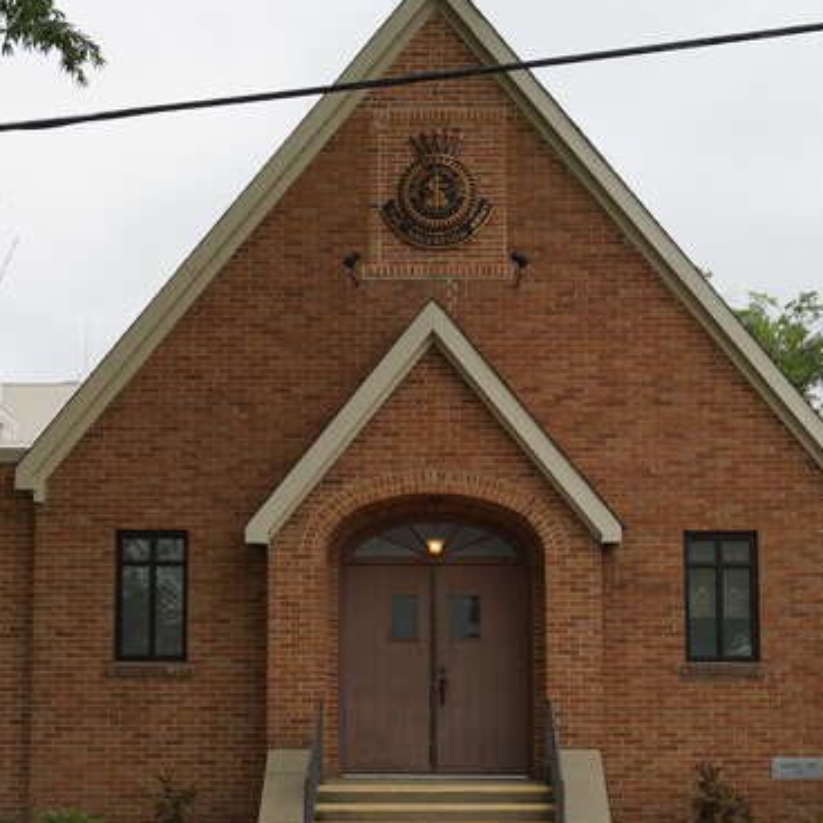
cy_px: 482
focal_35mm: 72
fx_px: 1937
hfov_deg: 24.0
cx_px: 427
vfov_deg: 24.0
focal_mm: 26
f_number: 6.3
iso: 100
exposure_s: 1/80
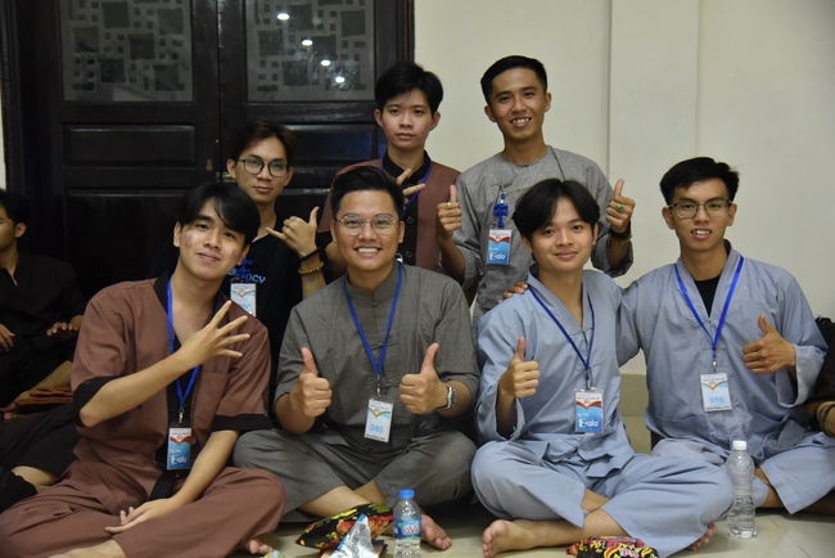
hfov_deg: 41.1
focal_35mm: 48
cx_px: 418
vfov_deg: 28.1
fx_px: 1114
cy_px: 279
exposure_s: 1/80
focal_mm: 48
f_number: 4
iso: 3200
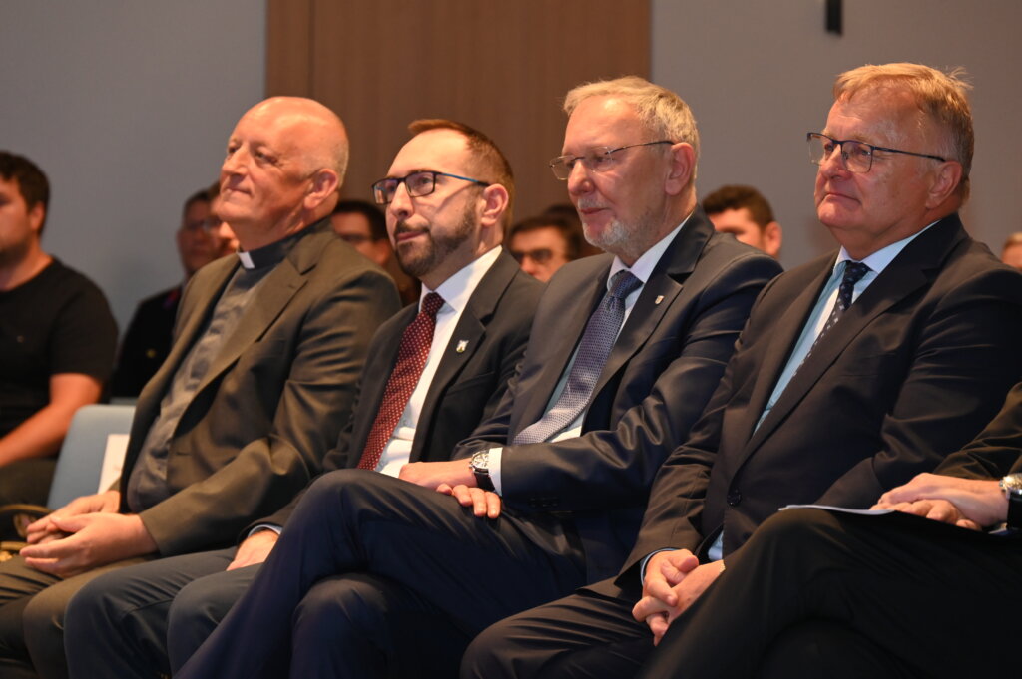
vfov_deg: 9.8
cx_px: 511
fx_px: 3971
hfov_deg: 14.7
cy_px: 340
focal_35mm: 140
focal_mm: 140
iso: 2200
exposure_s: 1/60
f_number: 6.3
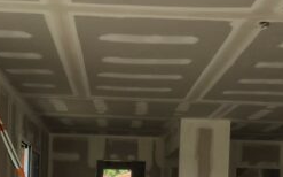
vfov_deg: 18.6
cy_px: 215
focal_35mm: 66
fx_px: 509
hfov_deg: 31.1
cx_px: 132
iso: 100
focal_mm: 1.91
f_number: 2.2
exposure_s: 1/1394
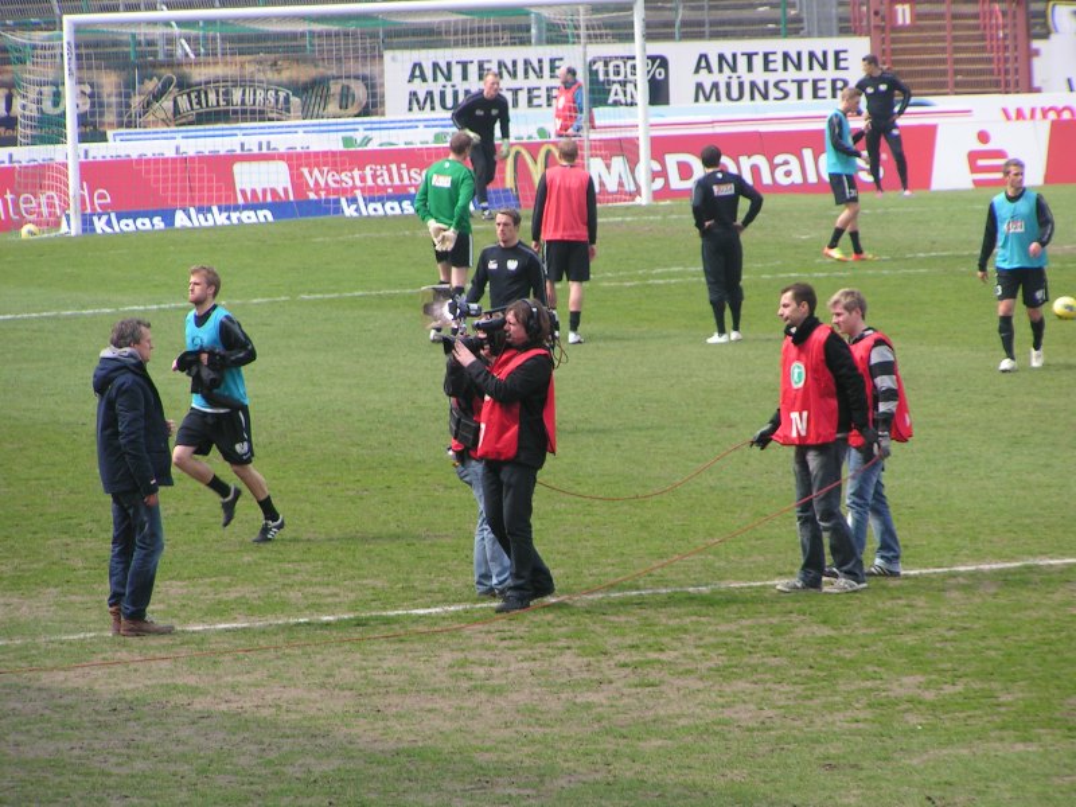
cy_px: 404
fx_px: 9667
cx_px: 538
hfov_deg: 6.4
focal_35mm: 311
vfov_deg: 4.8
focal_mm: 47.6
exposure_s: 1/400
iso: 50
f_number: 4.5
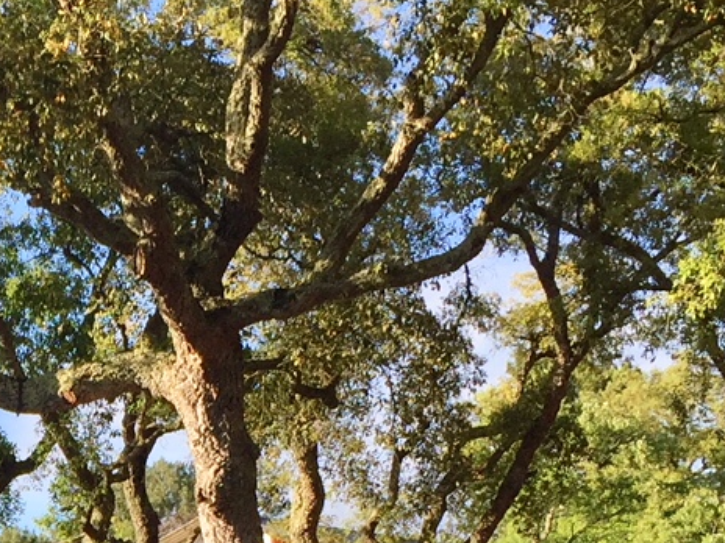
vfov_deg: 13.9
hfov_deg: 18.4
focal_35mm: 102
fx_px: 2136
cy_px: 715
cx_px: -120
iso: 32
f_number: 2.2
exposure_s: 1/670
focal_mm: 4.15
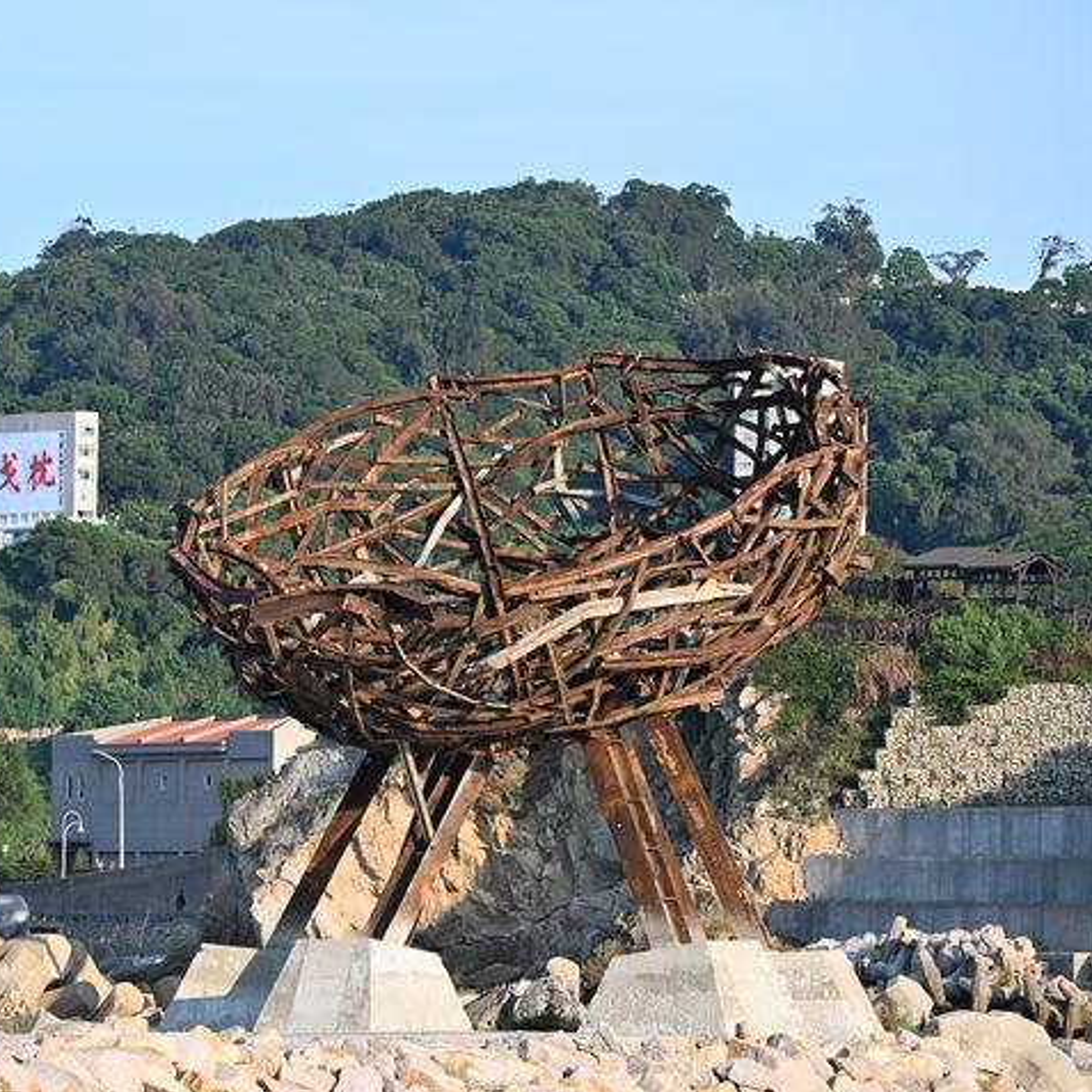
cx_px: 350
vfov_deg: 7.6
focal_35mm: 231
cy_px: 547
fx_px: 8244
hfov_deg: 7.6
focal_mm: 120
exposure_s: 1/250
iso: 250
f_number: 8
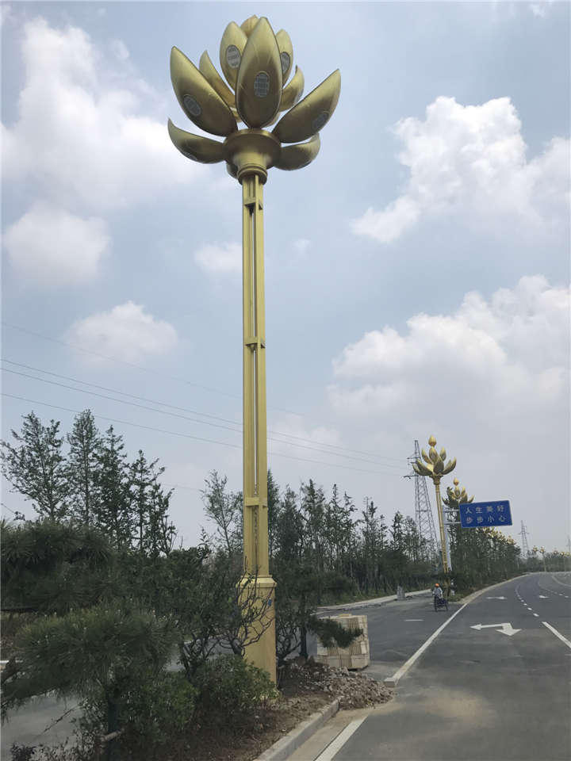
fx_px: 616
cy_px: 380
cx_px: 286
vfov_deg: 63.4
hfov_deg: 49.7
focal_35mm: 28
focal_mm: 3.99
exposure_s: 1/5319
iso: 20
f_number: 1.8
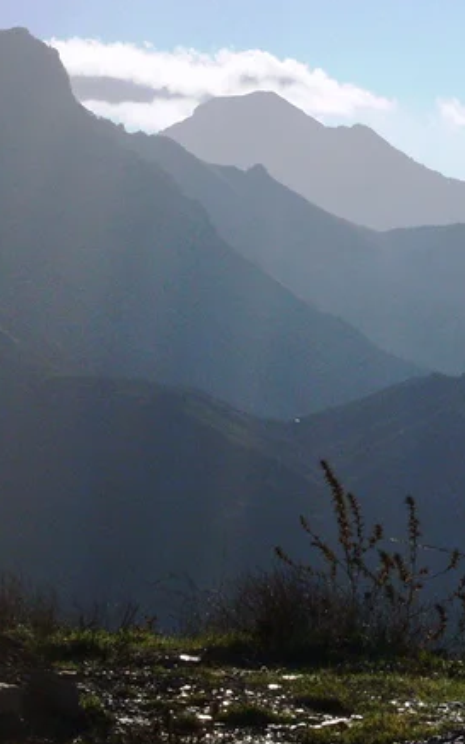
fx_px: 4483
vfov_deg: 9.5
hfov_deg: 5.9
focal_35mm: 221
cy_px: 313
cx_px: 555
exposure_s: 1/2000
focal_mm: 18.9
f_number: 5.2
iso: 80
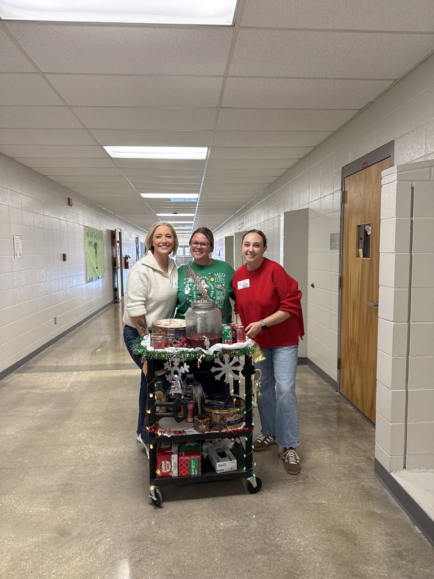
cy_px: 290
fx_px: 401
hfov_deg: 56.8
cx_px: 217
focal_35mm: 24
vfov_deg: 71.6
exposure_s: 1/125
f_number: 1.78
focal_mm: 6.76
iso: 200
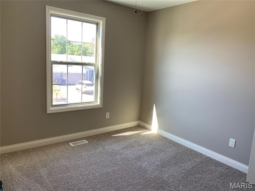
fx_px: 192
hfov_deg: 67.3
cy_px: 96
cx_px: 128
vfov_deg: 53.1
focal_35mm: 26
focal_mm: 4.25
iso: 80
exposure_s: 1/121
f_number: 1.8
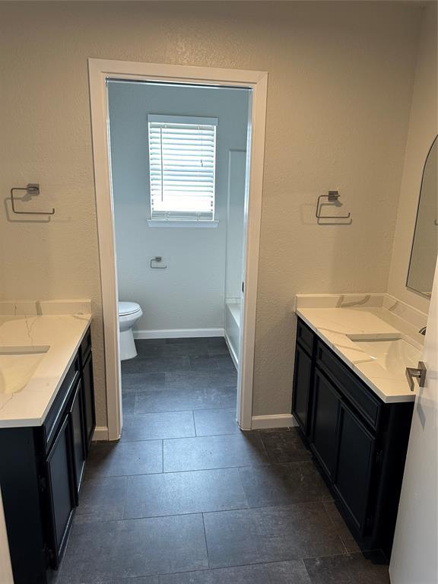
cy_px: 292
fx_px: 405
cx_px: 219
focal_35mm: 24
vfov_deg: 71.6
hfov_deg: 56.8
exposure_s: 1/60
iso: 160
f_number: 1.78
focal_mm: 6.86
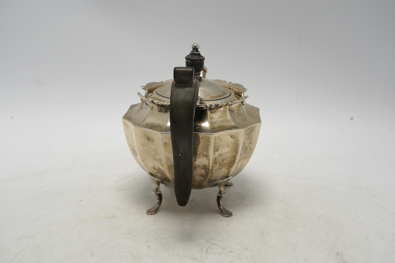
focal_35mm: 52
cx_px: 198
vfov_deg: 25.9
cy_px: 132
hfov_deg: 38.2
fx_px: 570
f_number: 11
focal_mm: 52
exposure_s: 1/80
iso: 1600
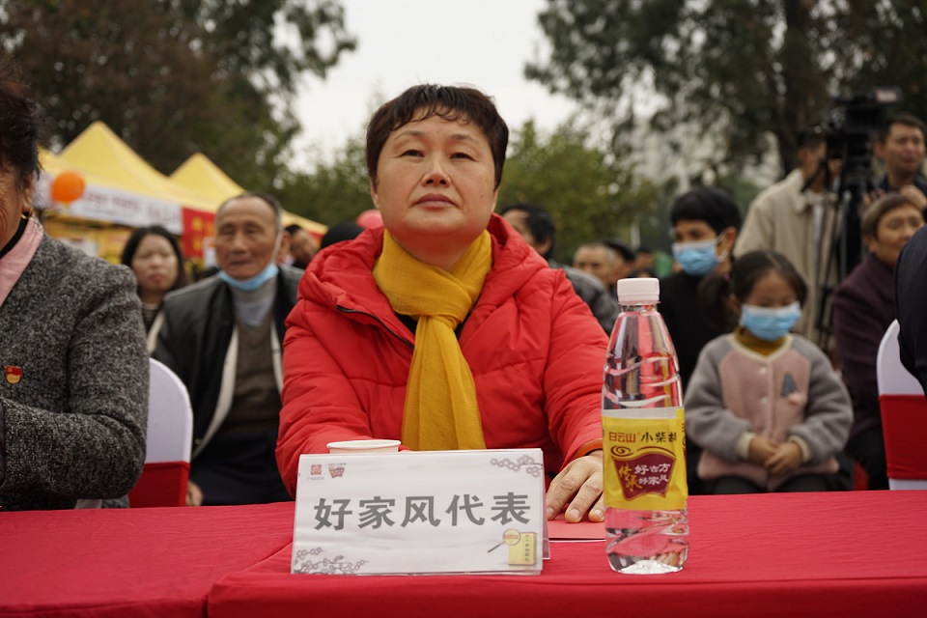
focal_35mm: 55
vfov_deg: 24.6
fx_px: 1416
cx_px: 464
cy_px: 309
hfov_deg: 36.2
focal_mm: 55
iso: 125
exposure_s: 1/100
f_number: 5.6
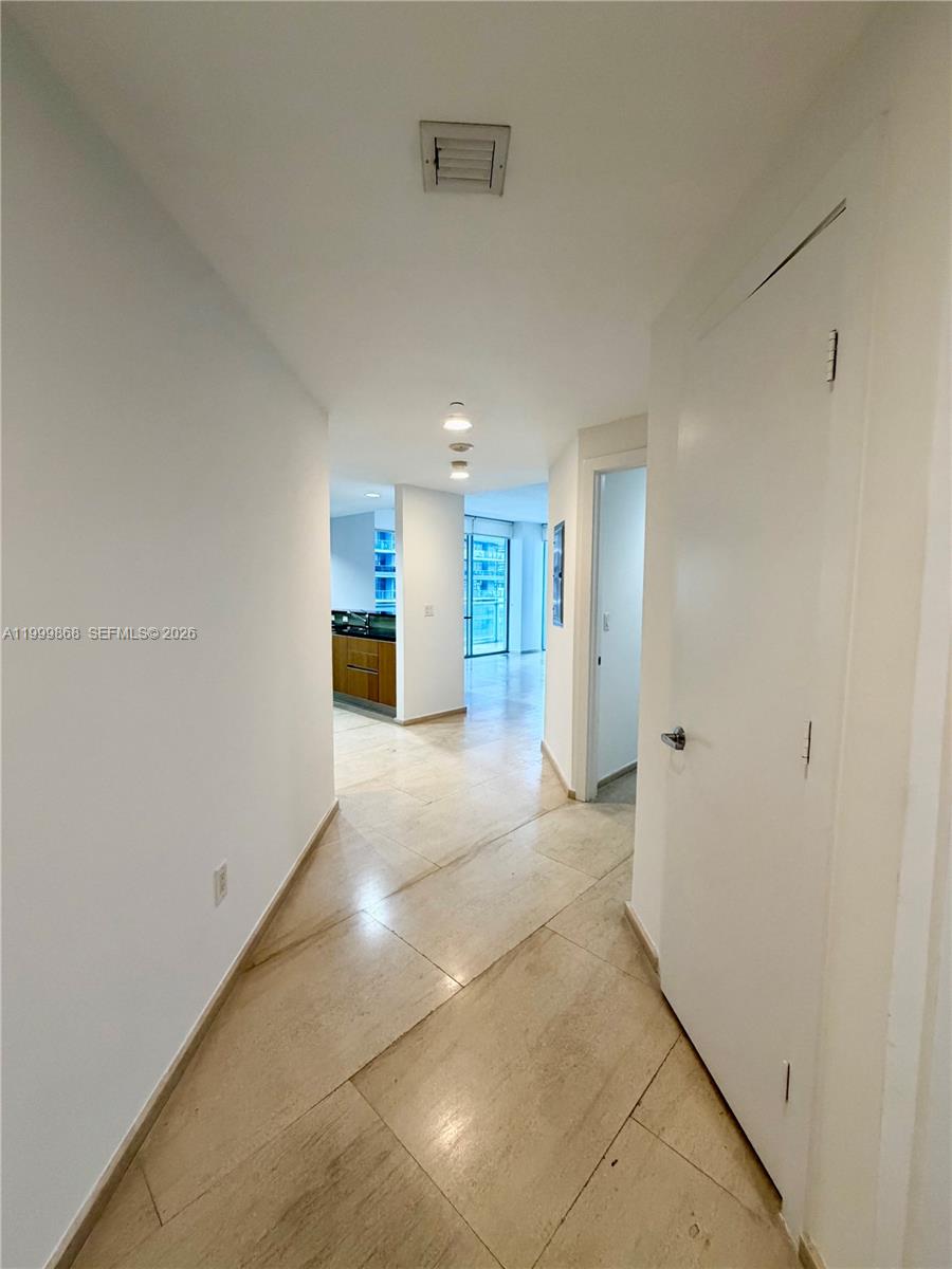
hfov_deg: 85.7
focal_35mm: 14
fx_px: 513
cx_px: 476
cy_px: 634
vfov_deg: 102.1
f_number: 2.2
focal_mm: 2.22
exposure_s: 1/120
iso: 320
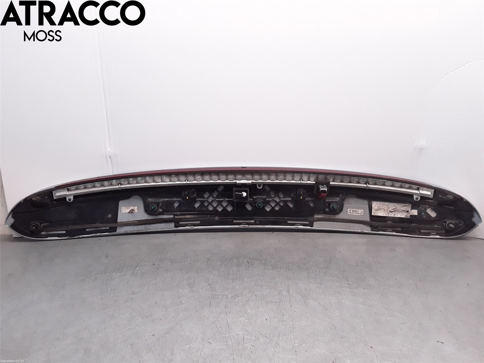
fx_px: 391
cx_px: 242
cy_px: 182
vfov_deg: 49.7
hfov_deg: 63.4
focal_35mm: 28
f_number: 1.9
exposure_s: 1/123
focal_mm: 2.91
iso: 100
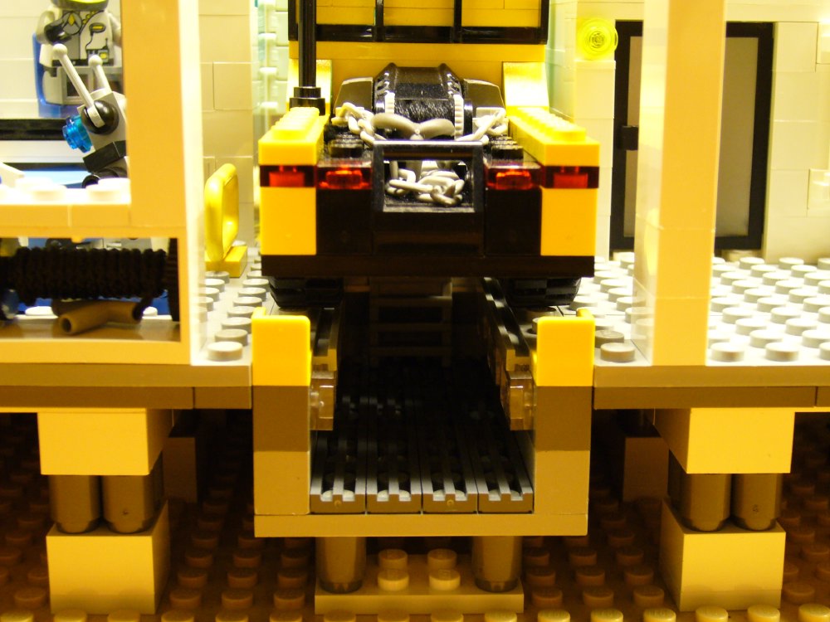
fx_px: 1319
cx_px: 415
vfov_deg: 26.6
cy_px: 311
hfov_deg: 34.9
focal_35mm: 55
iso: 200
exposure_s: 1/8
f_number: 3.5
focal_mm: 9.1
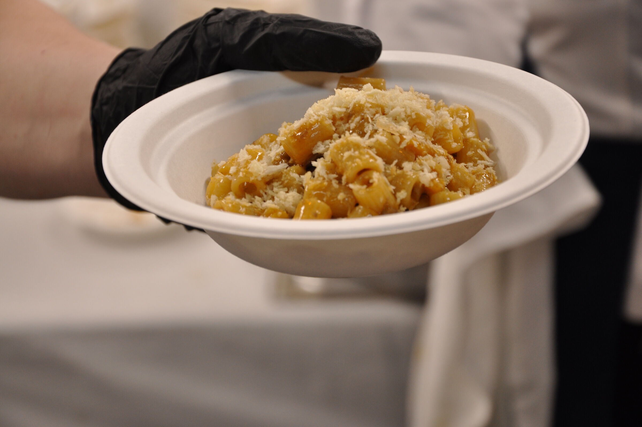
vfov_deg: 13.0
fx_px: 1870
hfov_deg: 19.5
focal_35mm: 105
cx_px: 321
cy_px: 214
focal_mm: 70
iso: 450
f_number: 5.3
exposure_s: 1/60
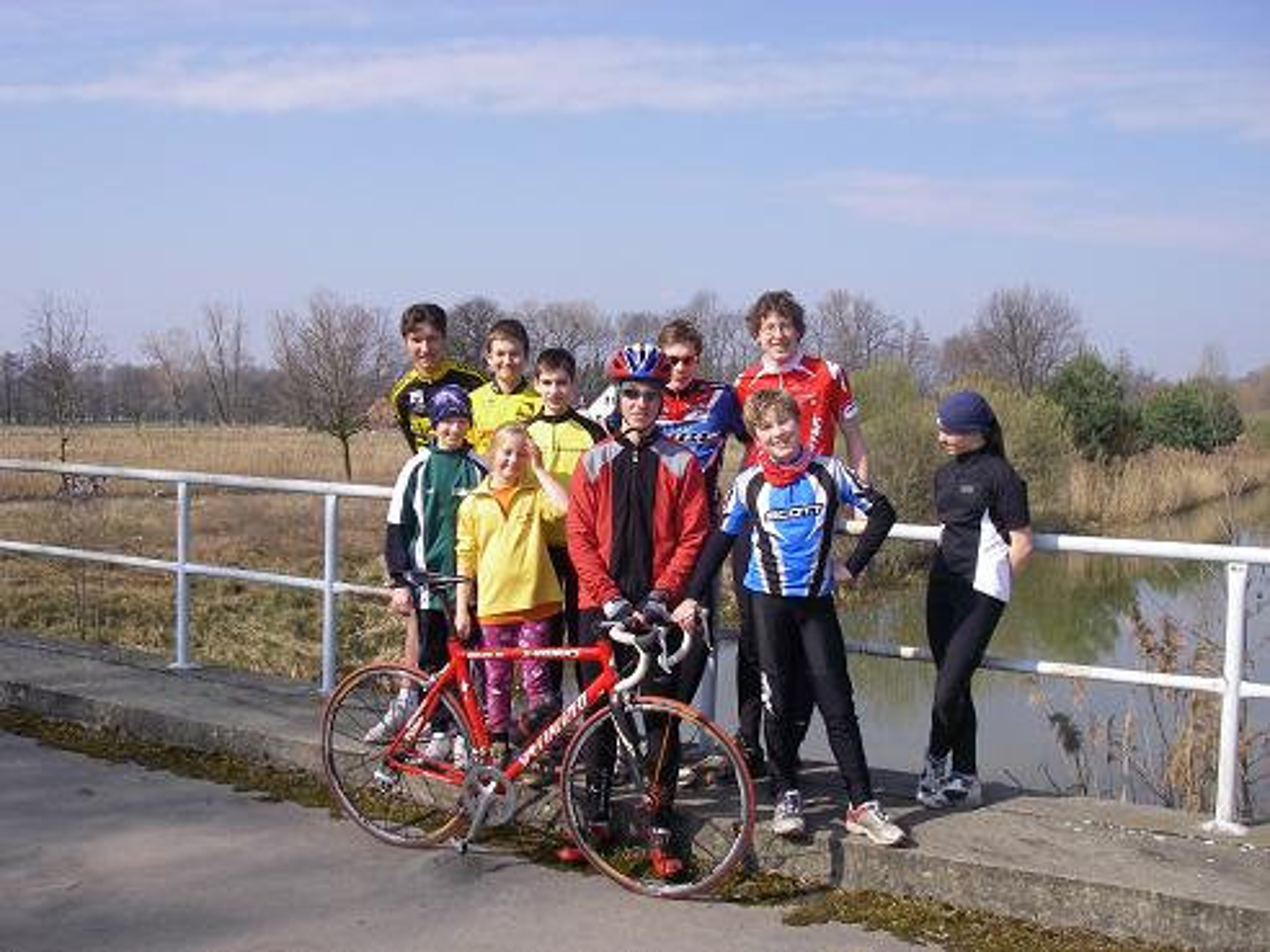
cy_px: 476
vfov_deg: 37.7
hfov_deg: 49.0
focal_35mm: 38
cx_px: 635
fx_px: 1394
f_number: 6.6
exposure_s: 1/200
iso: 64
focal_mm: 6.3
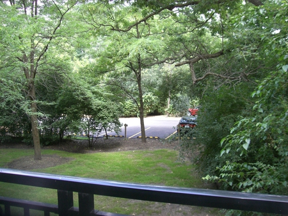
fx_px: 316
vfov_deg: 37.8
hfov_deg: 49.0
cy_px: 108
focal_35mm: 38
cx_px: 144
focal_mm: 6.2
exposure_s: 1/100
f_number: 2.7
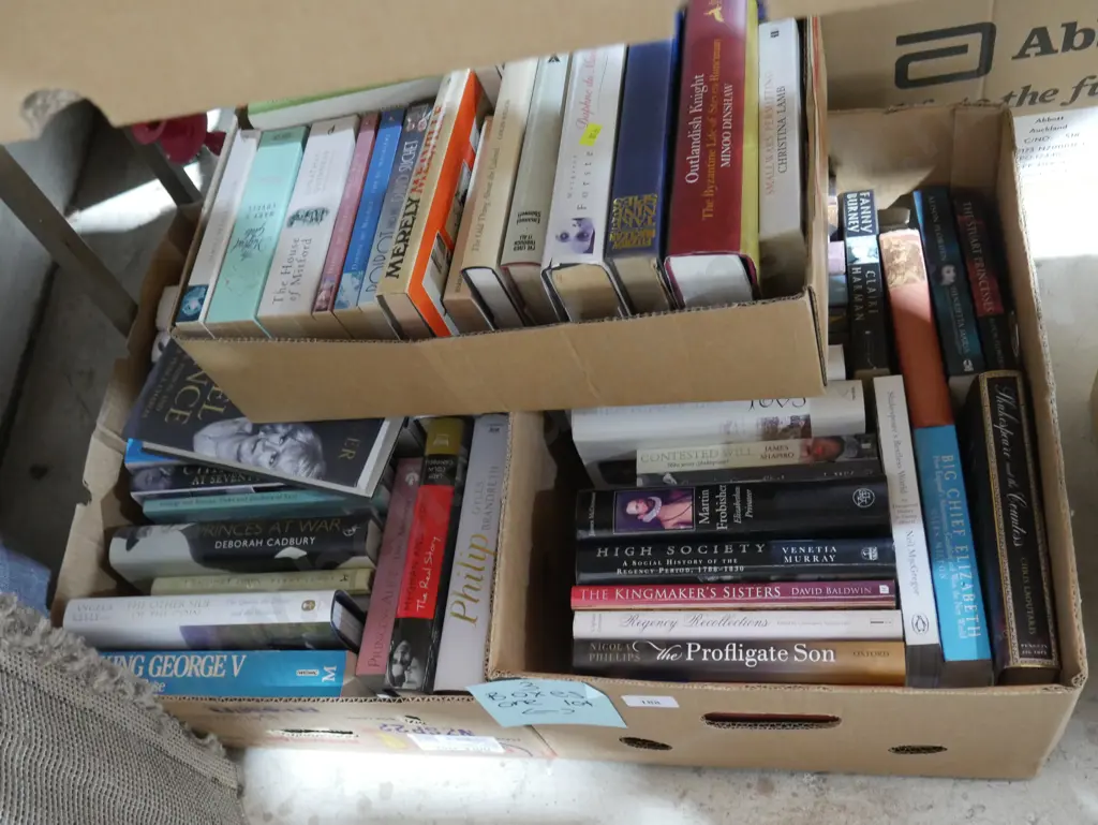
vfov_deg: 37.8
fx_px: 1206
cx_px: 549
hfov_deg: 49.0
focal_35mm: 38
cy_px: 412
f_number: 4.1
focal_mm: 19
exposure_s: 1/20
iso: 3200
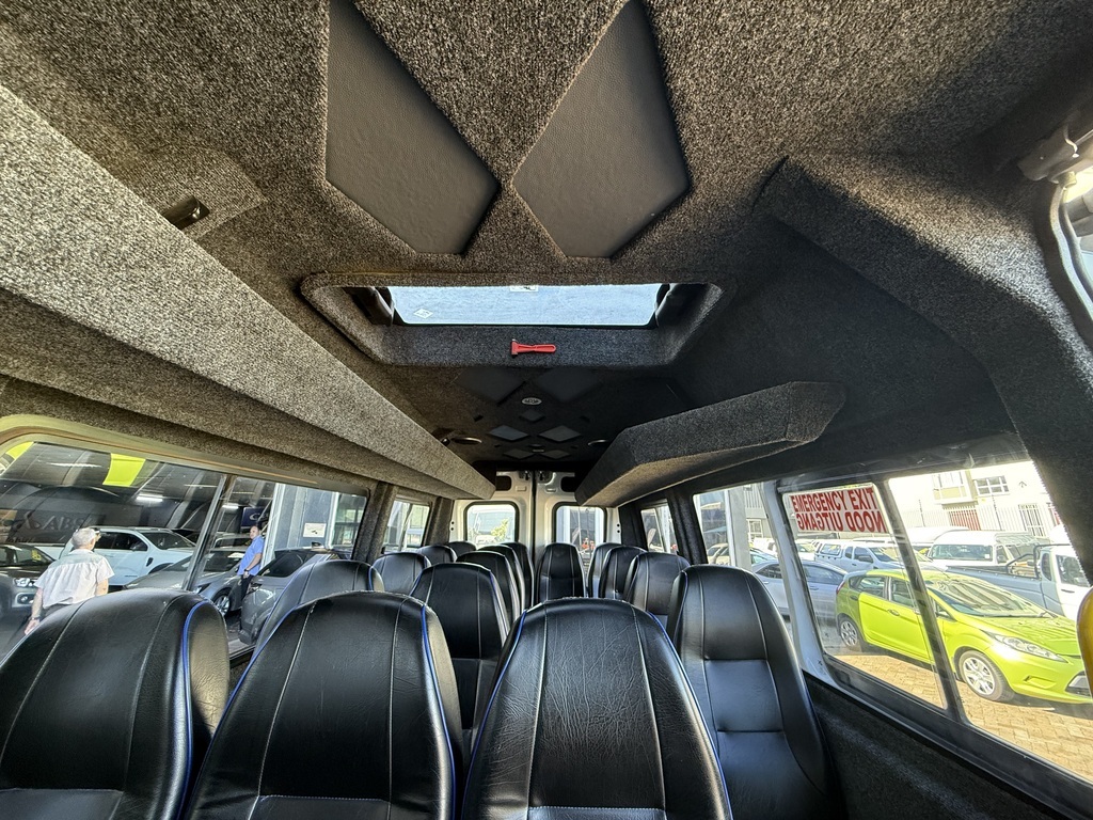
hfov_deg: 102.1
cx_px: 546
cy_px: 410
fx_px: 442
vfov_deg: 85.7
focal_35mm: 14
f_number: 2.2
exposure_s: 1/89
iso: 320
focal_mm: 2.22
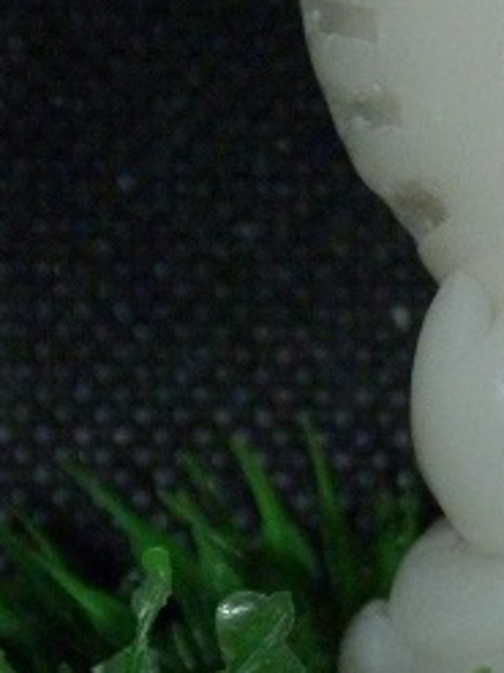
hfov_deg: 2.9
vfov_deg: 3.9
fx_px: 9793
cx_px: 858
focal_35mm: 504
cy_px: 253
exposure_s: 1/125
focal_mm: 25.9
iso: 400
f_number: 3.6
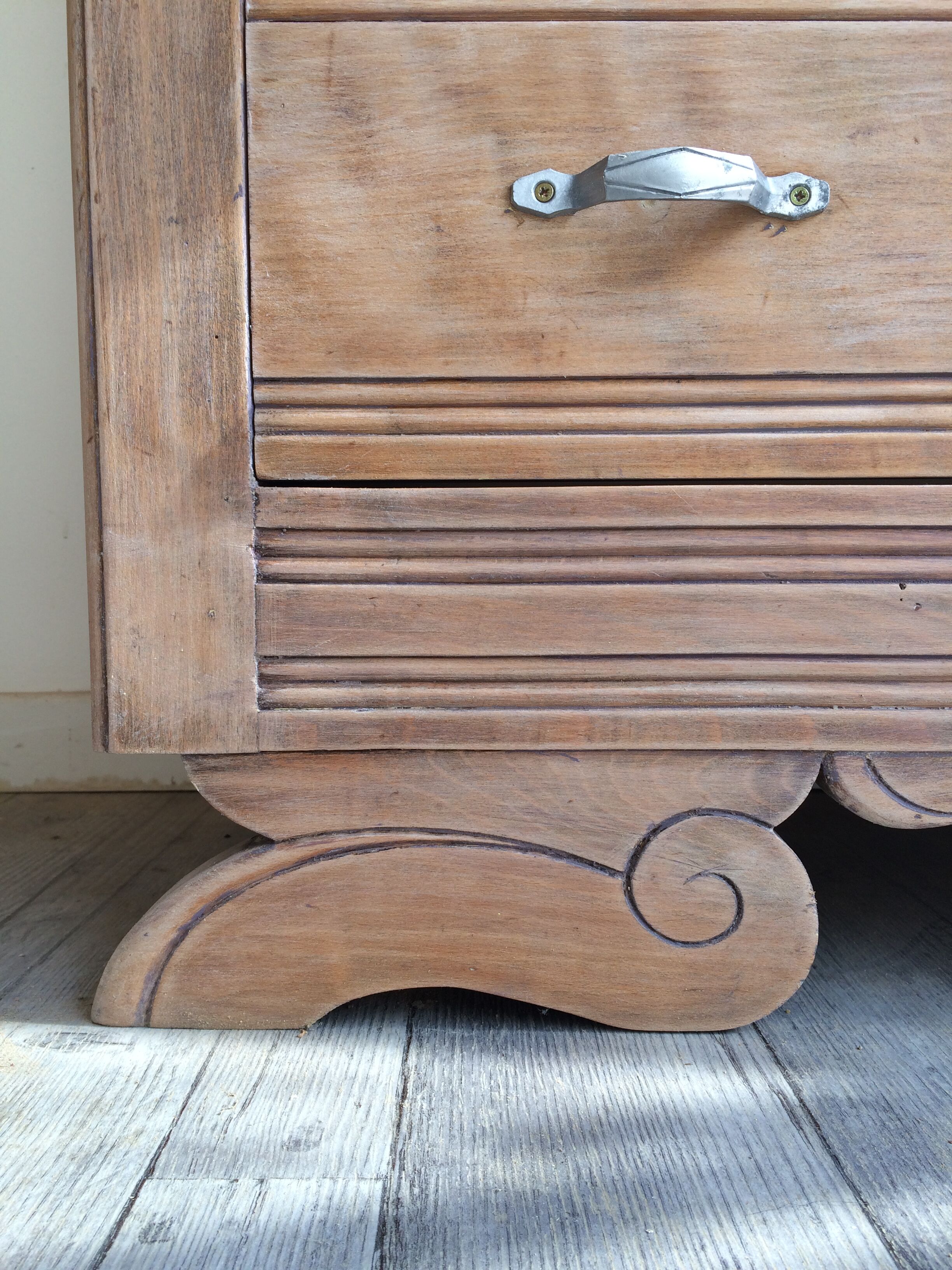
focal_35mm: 29
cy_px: 635
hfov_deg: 48.2
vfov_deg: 61.7
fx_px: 1063
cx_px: 476
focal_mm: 4.15
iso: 32
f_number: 2.2
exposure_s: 1/113
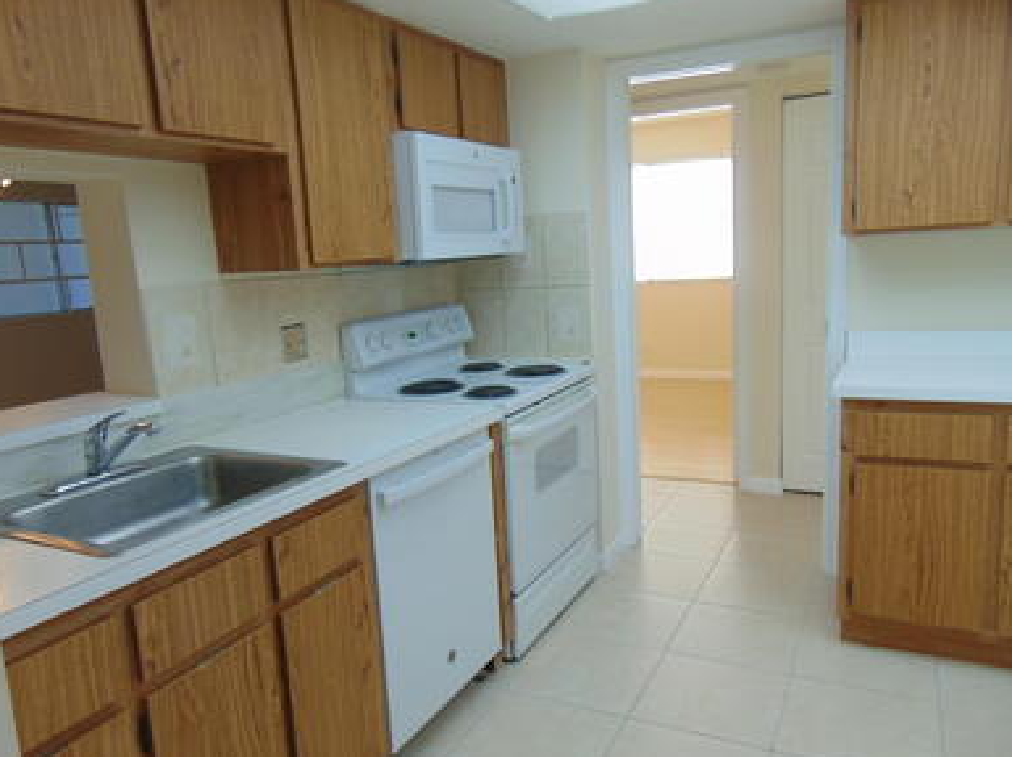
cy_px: 389
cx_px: 510
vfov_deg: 53.0
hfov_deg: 67.4
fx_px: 759
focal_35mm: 26
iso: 80
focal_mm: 4.5
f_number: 3
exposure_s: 1/30
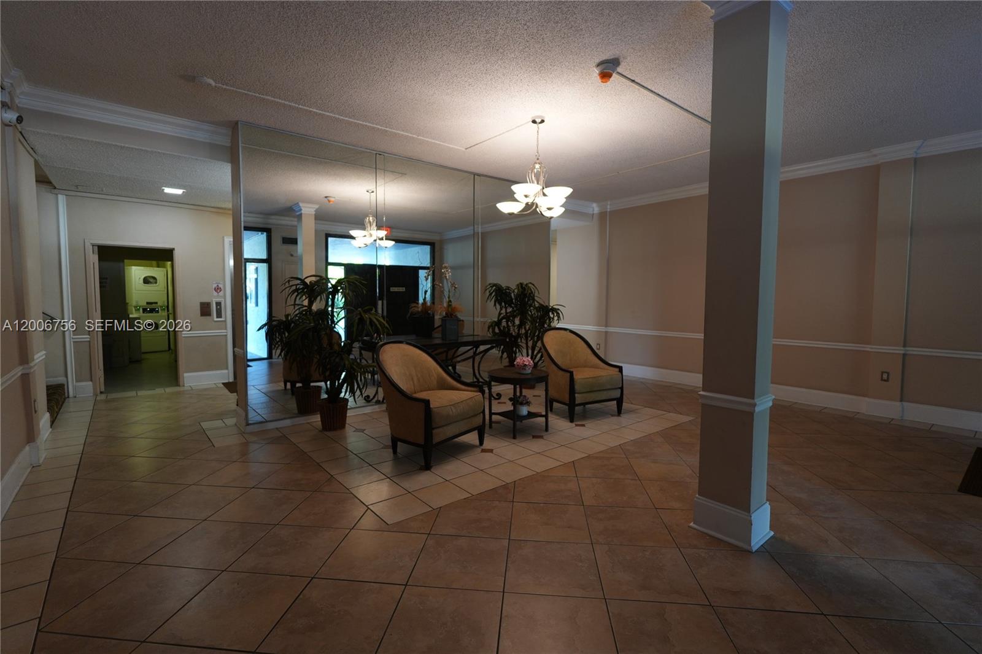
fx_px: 450
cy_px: 327
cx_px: 491
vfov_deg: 72.0
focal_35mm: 16
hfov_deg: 95.0
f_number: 1.8
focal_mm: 11
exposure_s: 1/50
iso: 250
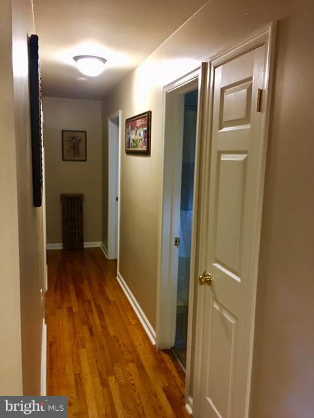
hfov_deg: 48.2
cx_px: 157
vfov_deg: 61.7
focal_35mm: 29
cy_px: 209
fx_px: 351
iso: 64
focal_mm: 4.15
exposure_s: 1/4
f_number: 2.2
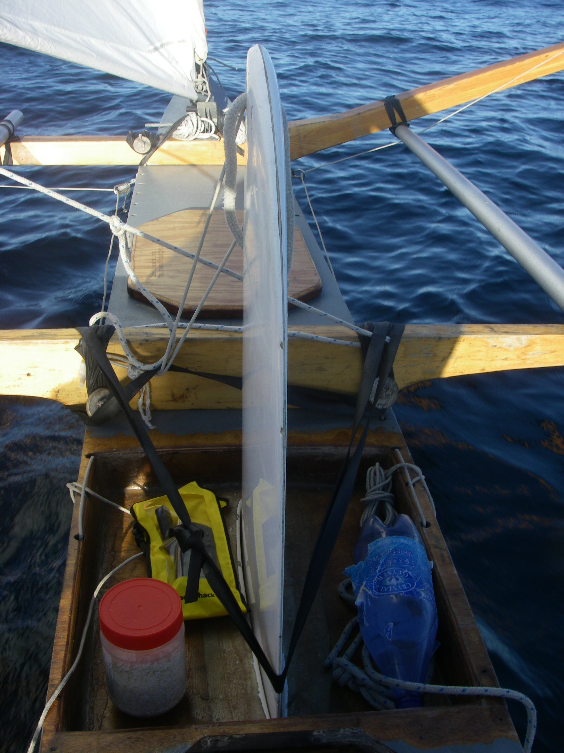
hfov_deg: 37.7
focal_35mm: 38
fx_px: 826
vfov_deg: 49.0
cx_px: 282
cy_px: 376
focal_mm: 6.3
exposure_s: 1/100
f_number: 6.6
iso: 64
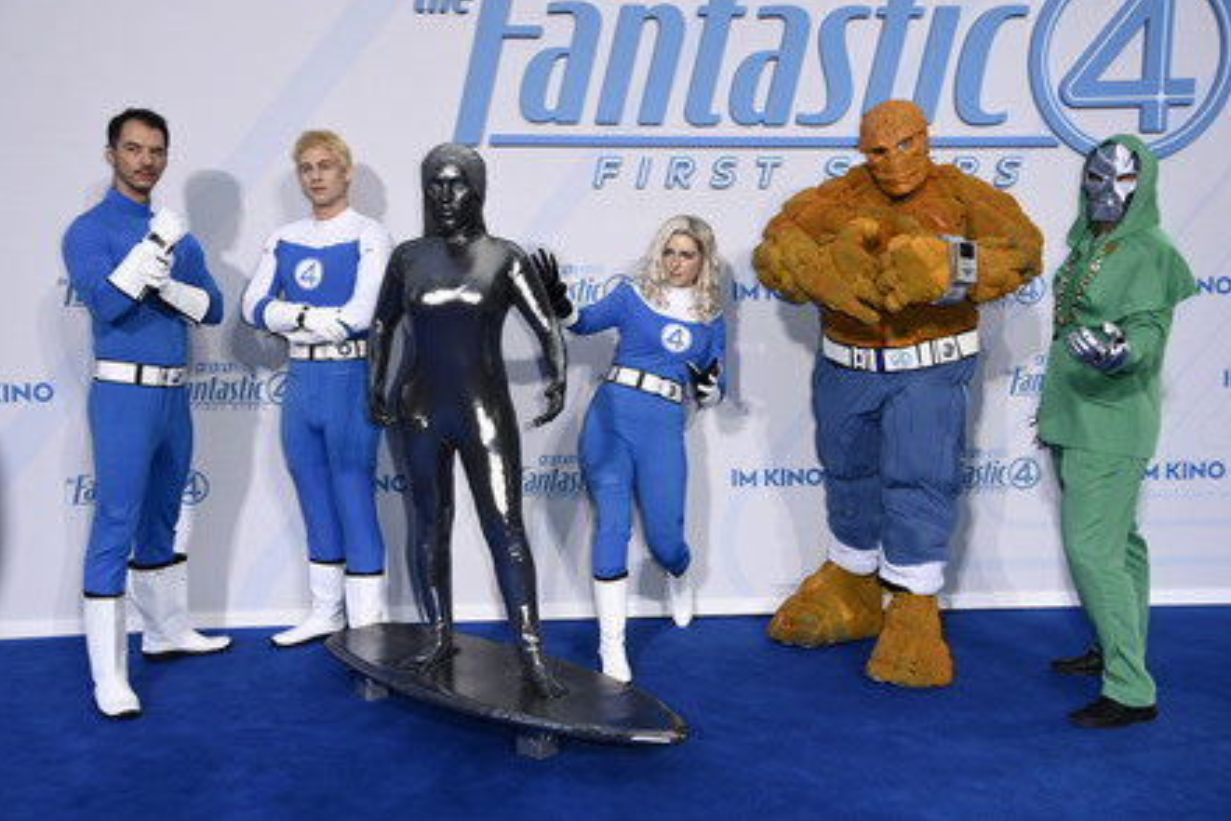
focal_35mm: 49
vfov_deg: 27.5
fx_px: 1675
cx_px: 618
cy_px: 405
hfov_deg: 40.3
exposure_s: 1/250
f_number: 5.6
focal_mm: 48
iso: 400
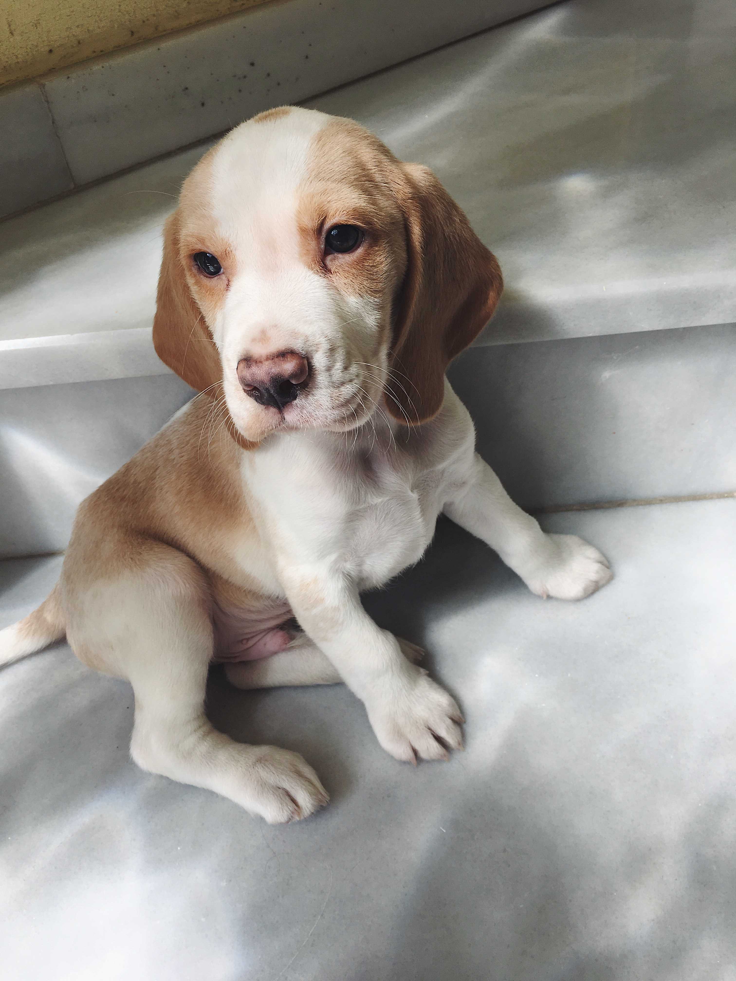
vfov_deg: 61.7
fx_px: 822
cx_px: 368
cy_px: 490
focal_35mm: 29
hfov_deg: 48.2
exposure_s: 1/237
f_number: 2.2
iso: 25
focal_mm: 4.15
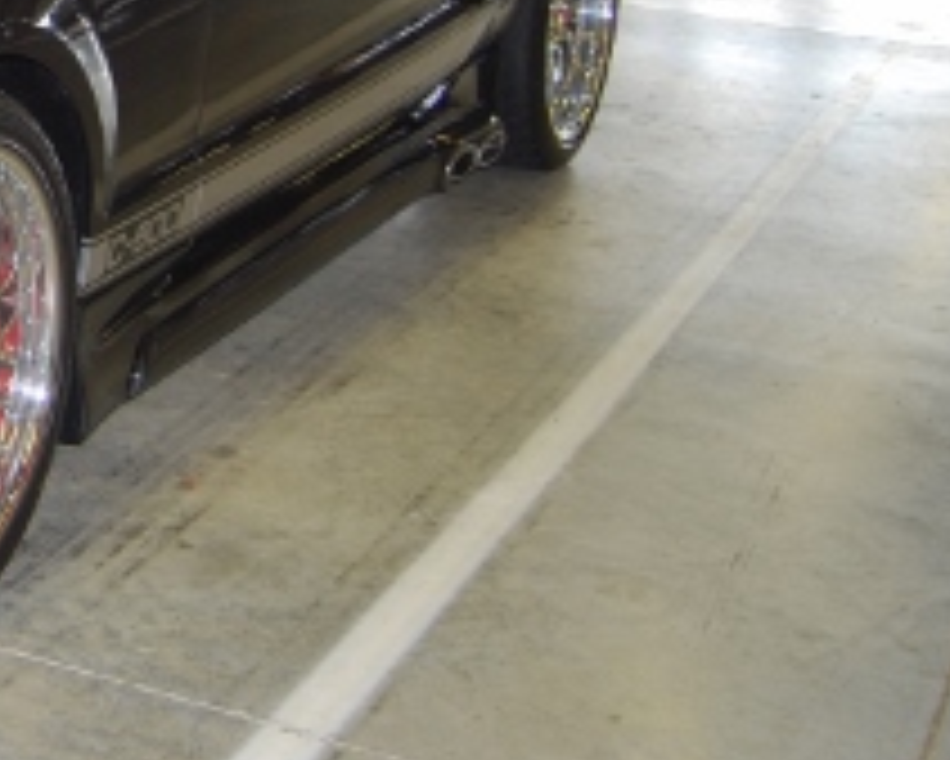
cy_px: -99
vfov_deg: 15.9
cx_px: -329
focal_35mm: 94
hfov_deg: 18.7
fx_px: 2644
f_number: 3.8
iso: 200
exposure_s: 1/80
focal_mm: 22
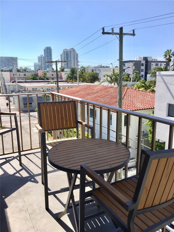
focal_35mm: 29
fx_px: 194
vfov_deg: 61.7
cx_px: 87
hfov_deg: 48.2
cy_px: 116
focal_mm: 4.15
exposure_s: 1/1709
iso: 32
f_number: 2.2
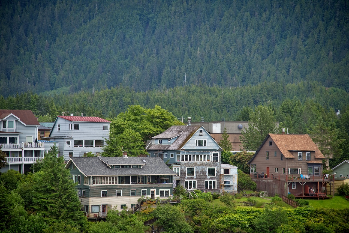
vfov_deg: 11.4
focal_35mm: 120
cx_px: 174
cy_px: 116
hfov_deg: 17.1
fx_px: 1164
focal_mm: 120
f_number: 4
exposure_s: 1/250
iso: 100
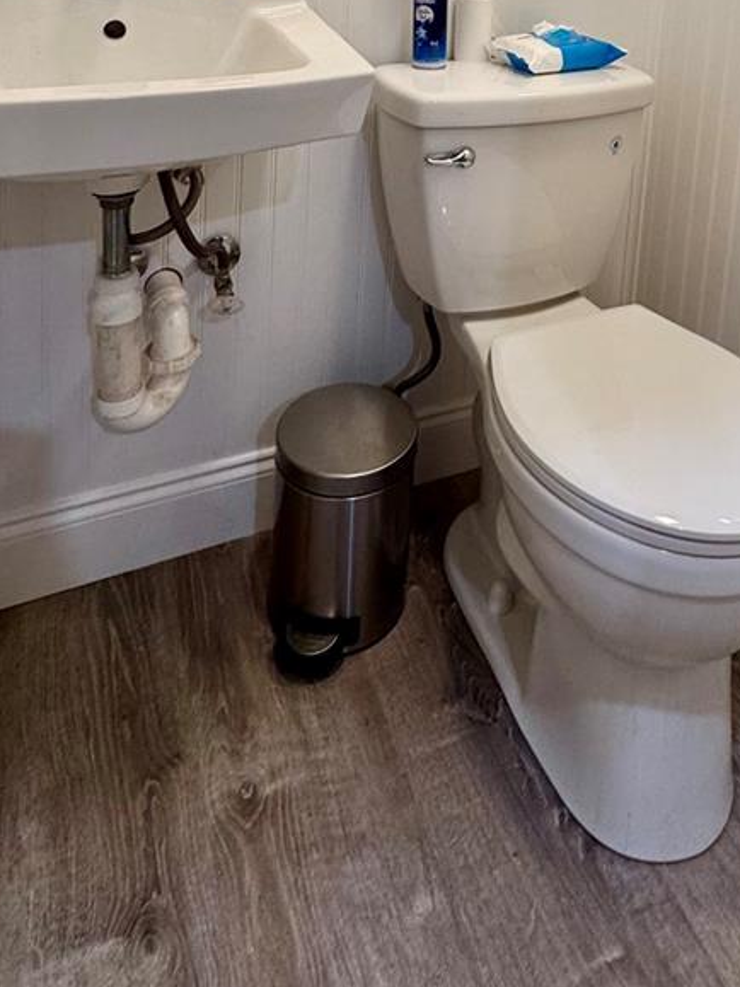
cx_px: 494
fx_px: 827
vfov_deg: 49.7
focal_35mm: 29
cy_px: -9
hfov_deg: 47.4
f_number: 2.2
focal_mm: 2.22
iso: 200
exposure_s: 1/60
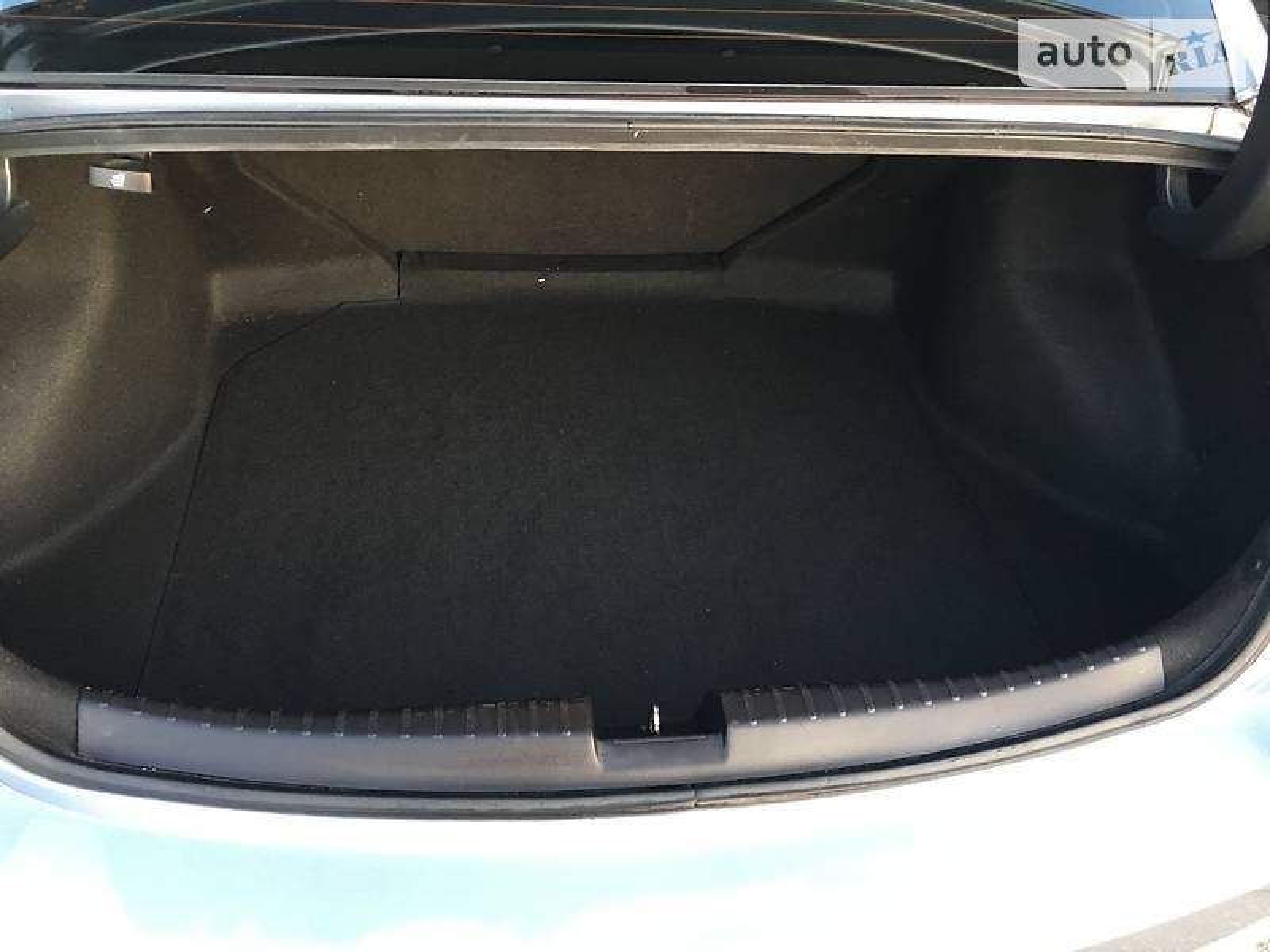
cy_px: 476
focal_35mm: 29
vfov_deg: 48.2
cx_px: 635
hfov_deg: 61.7
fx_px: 1064
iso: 100
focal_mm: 4.2
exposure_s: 1/17
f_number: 2.2
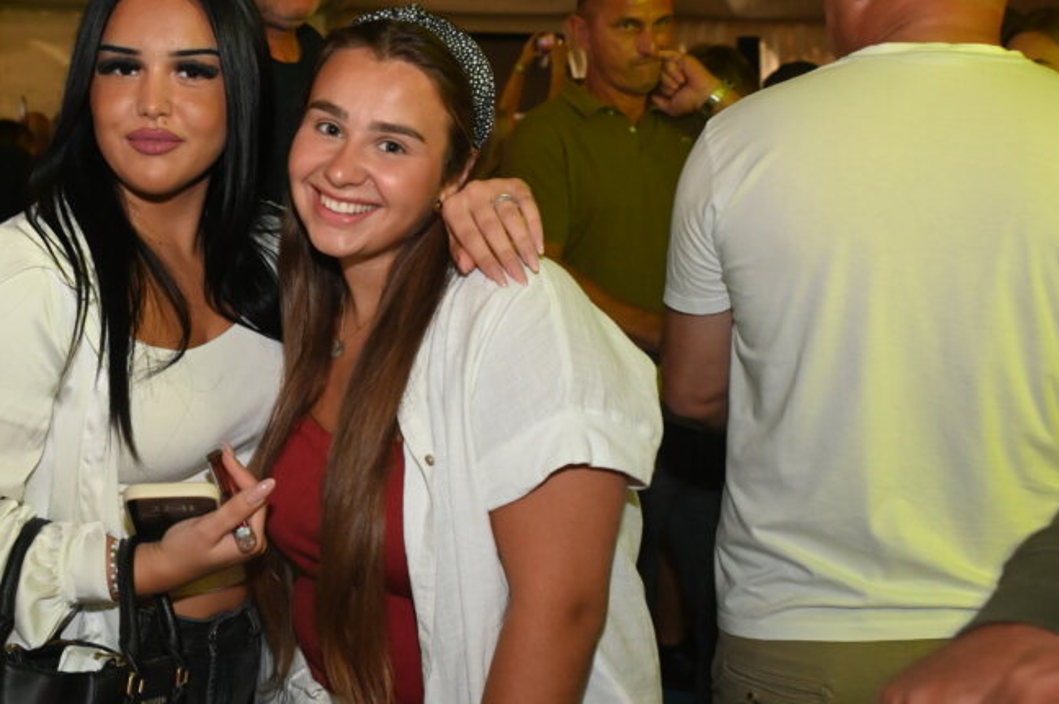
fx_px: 1440
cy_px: 293
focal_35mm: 49
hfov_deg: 39.6
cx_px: 312
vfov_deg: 27.4
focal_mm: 31
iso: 4000
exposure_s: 1/60
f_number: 4.5
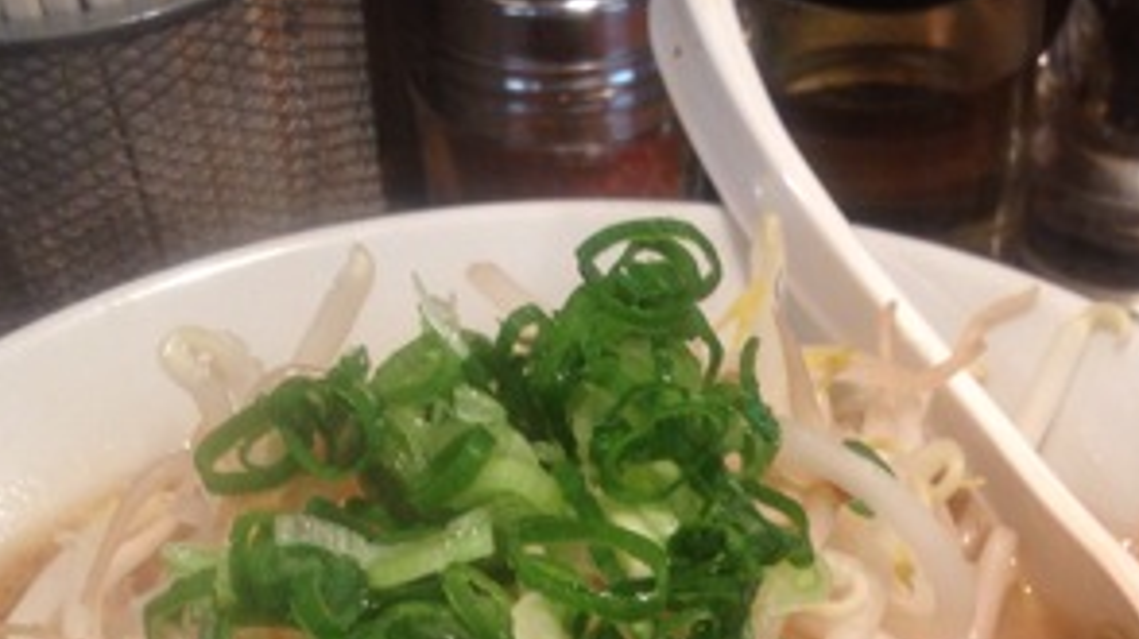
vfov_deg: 13.8
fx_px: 2505
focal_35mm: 83
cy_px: 914
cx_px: 678
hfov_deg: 25.6
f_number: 2.4
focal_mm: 4.28
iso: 80
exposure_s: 1/20
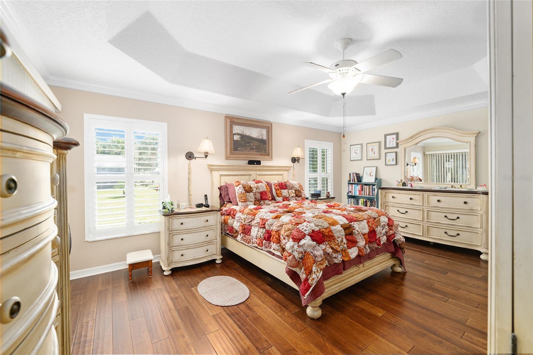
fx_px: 222
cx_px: 266
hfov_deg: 100.4
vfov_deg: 77.3
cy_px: 178
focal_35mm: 15
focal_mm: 15
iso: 500
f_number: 7.1
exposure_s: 1/20
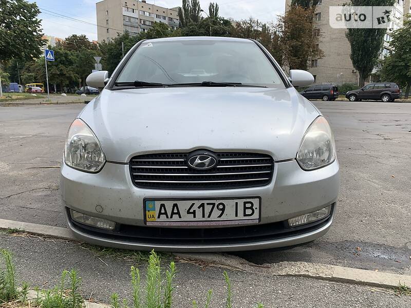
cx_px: 206
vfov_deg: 53.1
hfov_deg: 67.3
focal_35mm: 26
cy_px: 154
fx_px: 309
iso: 25
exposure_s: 1/1748
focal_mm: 4.2
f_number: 1.8
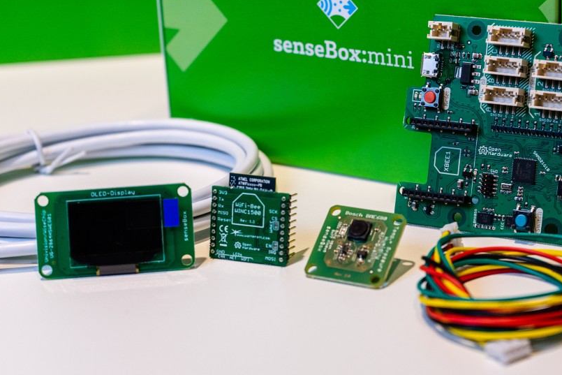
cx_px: 381
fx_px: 1280
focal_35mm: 82
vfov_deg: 16.6
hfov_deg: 24.6
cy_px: 107
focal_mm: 55
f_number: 5.6
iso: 640
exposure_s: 1/400
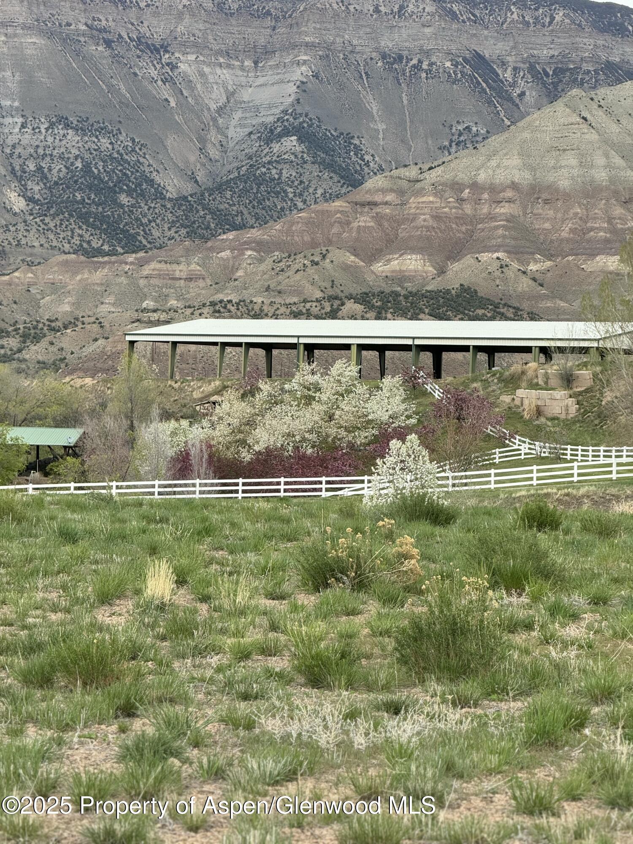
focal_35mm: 120
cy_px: 422
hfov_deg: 12.3
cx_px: 316
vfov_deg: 16.4
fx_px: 2926
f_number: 2.8
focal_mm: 15.66
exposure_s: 1/605
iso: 50
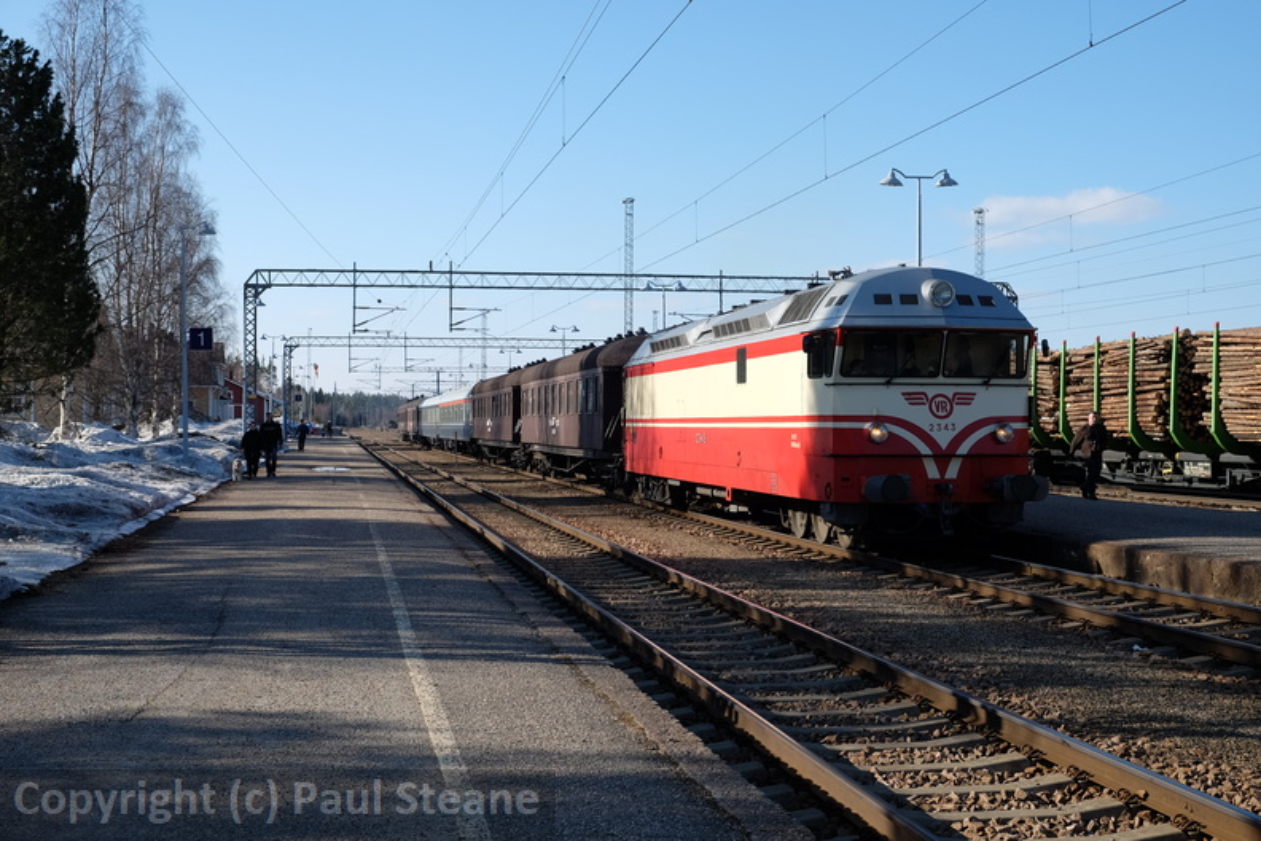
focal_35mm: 43
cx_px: 630
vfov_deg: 31.2
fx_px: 1506
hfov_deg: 45.4
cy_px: 420
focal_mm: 28.9
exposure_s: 1/400
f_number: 6.4
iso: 200
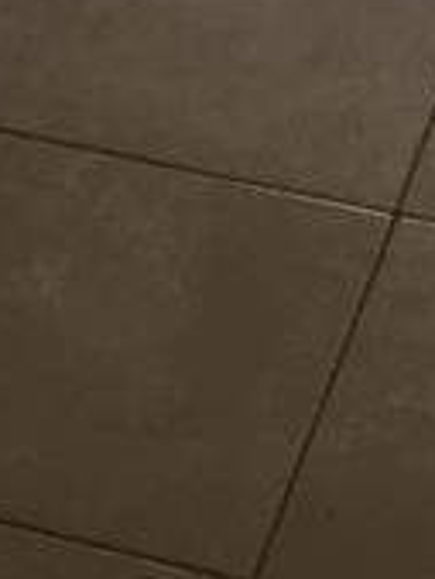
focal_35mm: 206
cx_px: -147
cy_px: -1117
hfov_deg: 7.1
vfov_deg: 8.2
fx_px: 3447
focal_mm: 4.15
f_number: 2.2
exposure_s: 1/30
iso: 40
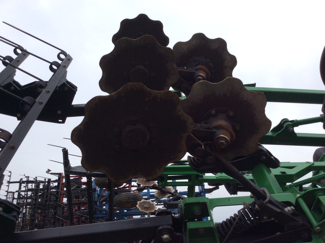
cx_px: 162
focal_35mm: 32
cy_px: 122
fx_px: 300
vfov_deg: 44.1
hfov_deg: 56.9
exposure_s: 1/743
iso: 32
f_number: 2.4
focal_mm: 3.3
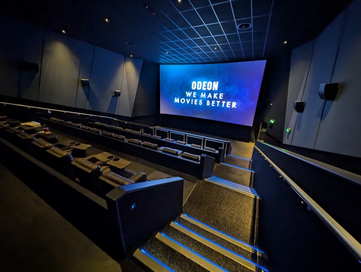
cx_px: 180
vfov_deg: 94.6
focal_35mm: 12
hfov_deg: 110.5
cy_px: 136
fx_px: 125
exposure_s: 1/3.38
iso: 233
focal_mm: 2.23
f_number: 1.95
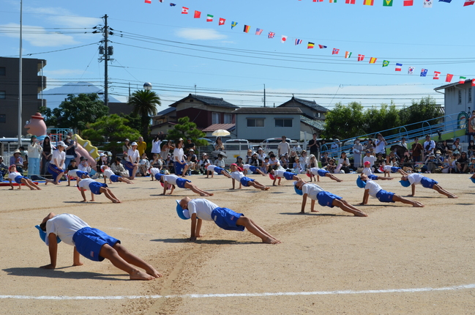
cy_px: 158
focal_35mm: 54
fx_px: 711
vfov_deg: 25.0
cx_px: 238
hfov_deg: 36.9
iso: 100
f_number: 9
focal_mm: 36
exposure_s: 1/320
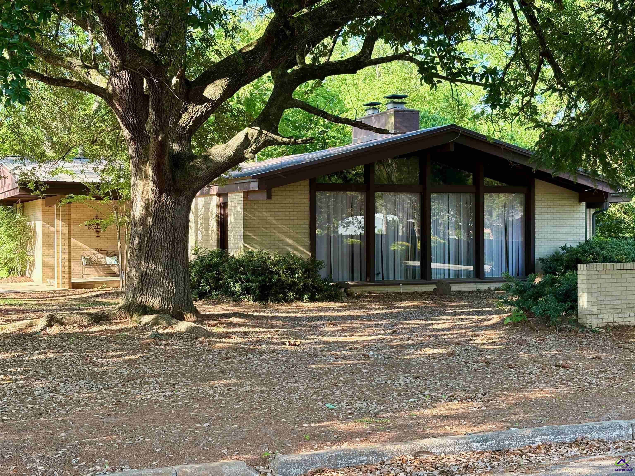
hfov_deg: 36.8
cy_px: 238
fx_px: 954
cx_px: 318
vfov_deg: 28.0
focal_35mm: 52
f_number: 1.6
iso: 50
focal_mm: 5.96
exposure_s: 1/241
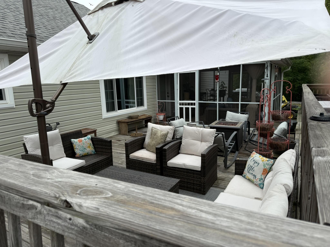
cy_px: 124
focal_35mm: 24
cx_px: 165
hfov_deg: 71.6
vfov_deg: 56.8
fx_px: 229
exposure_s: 1/2000
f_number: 1.78
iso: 80
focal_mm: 6.76
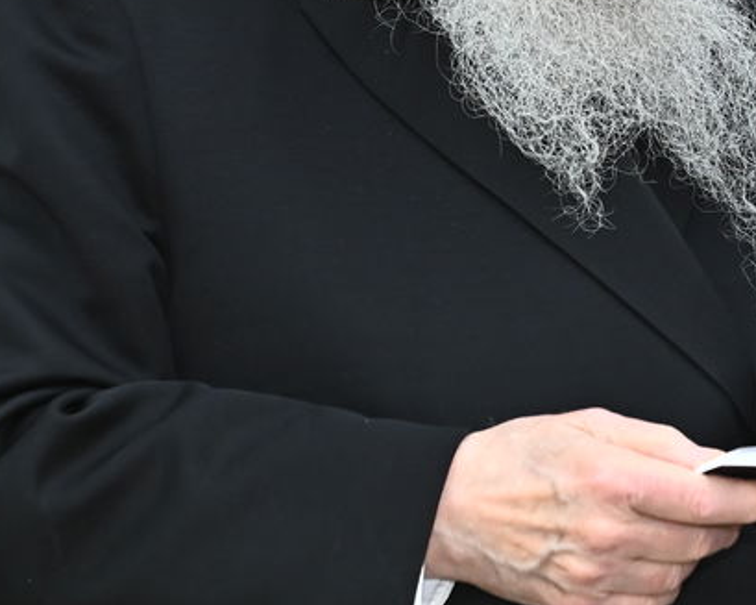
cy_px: 20
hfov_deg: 8.6
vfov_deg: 6.9
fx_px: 5033
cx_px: 651
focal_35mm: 225
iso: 1600
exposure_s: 1/200
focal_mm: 70
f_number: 4.5
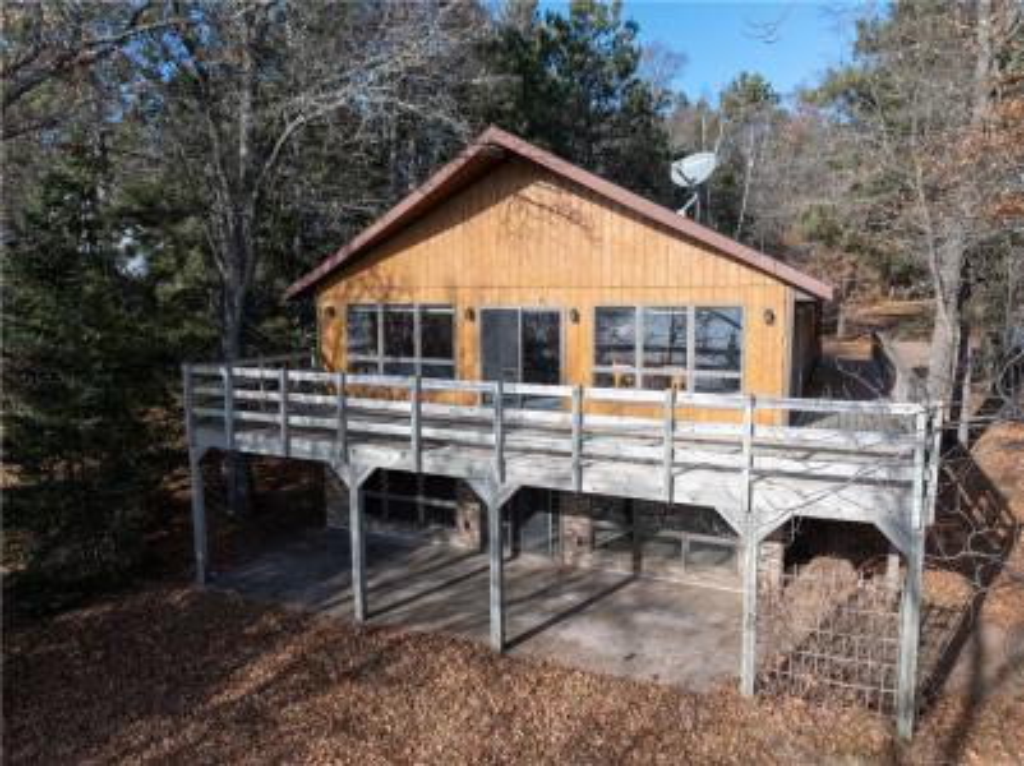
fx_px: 709
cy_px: 383
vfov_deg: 56.7
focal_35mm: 24
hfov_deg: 71.6
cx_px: 512
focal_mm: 12.29
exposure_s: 1/800
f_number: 2.8
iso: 120
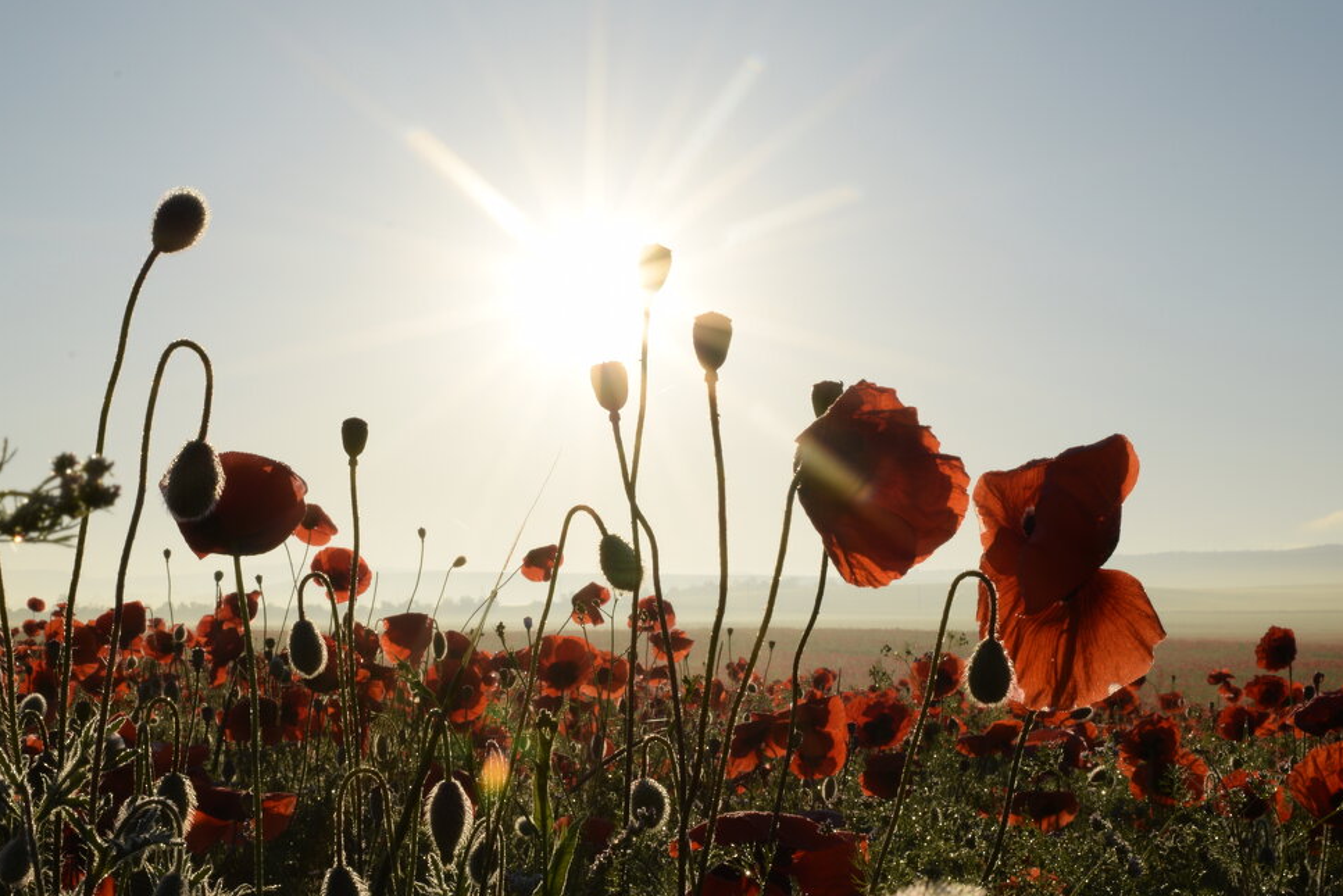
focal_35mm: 67
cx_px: 536
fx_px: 2500
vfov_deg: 20.3
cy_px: 518
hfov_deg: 30.0
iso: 100
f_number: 32
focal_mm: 36
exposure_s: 1/80
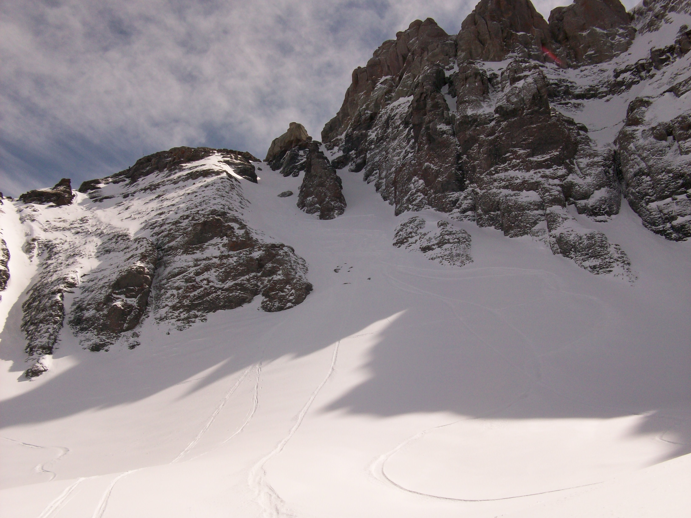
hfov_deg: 54.0
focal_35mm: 34
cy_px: 259
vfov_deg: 41.8
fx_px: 679
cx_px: 346
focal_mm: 5.7
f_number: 5.5
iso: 64
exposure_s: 1/882
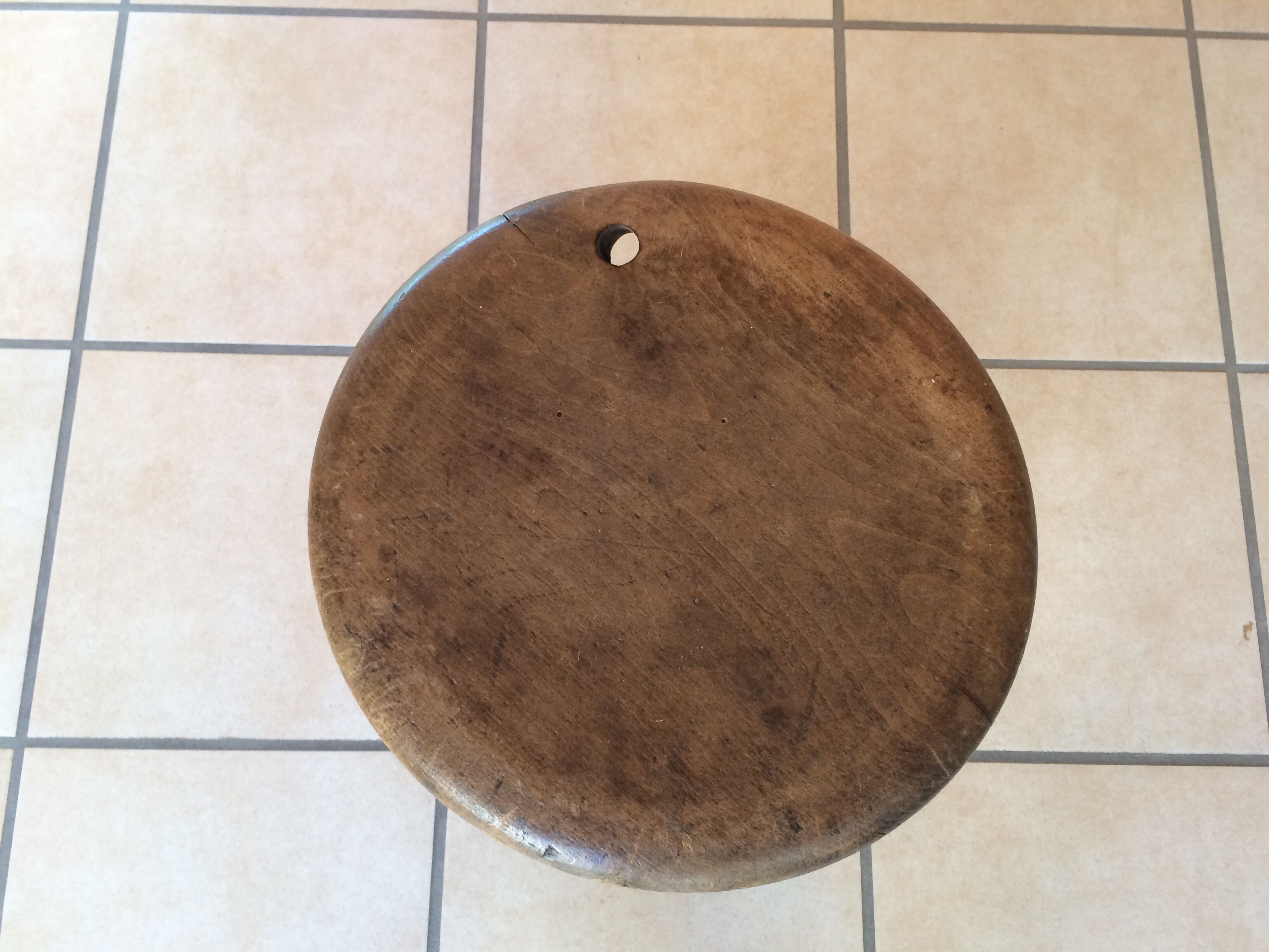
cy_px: 476
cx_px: 634
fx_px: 1063
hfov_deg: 61.7
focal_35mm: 29
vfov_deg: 48.2
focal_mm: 4.15
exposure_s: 1/33
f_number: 2.2
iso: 64
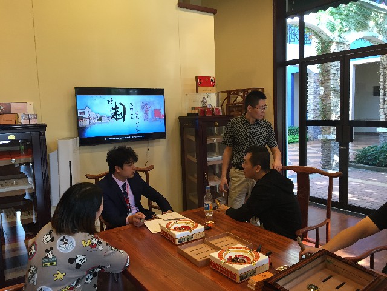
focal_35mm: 29
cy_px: 146
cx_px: 194
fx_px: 324
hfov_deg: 61.7
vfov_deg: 48.2
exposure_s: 1/33
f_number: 2.2
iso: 64
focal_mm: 4.15
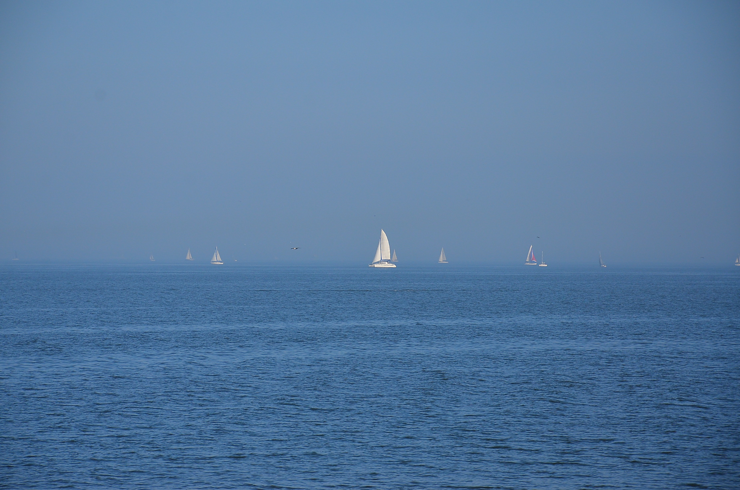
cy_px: 245
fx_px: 3231
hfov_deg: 13.1
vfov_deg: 8.7
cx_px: 370
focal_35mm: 158
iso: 400
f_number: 8
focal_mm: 105
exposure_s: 1/2000
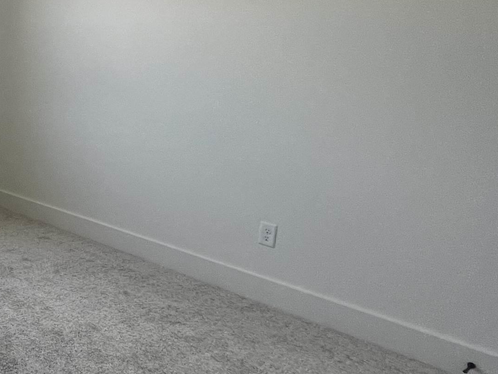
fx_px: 532
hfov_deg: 36.7
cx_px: -117
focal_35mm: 37
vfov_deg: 38.1
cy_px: 115
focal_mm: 1.57
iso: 80
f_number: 1.8
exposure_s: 1/120
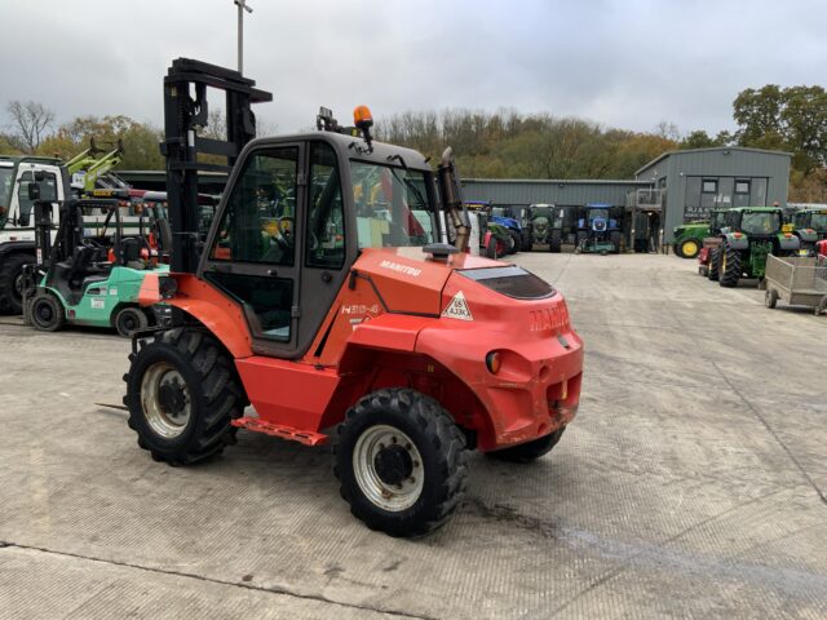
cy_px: 310
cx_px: 414
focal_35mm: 29
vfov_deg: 48.2
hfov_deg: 61.7
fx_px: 693
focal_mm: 3
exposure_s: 1/122
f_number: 1.8
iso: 32
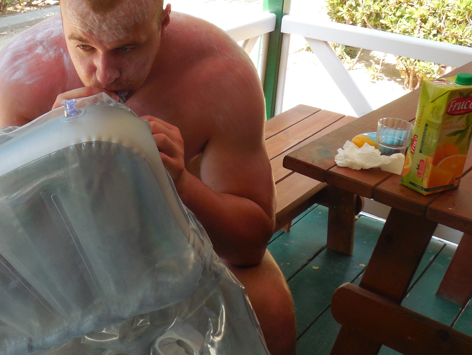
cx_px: 109
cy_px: 128
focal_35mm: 54
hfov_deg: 34.7
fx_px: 736
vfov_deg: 26.9
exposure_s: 1/125
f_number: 3.9
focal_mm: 6
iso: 125
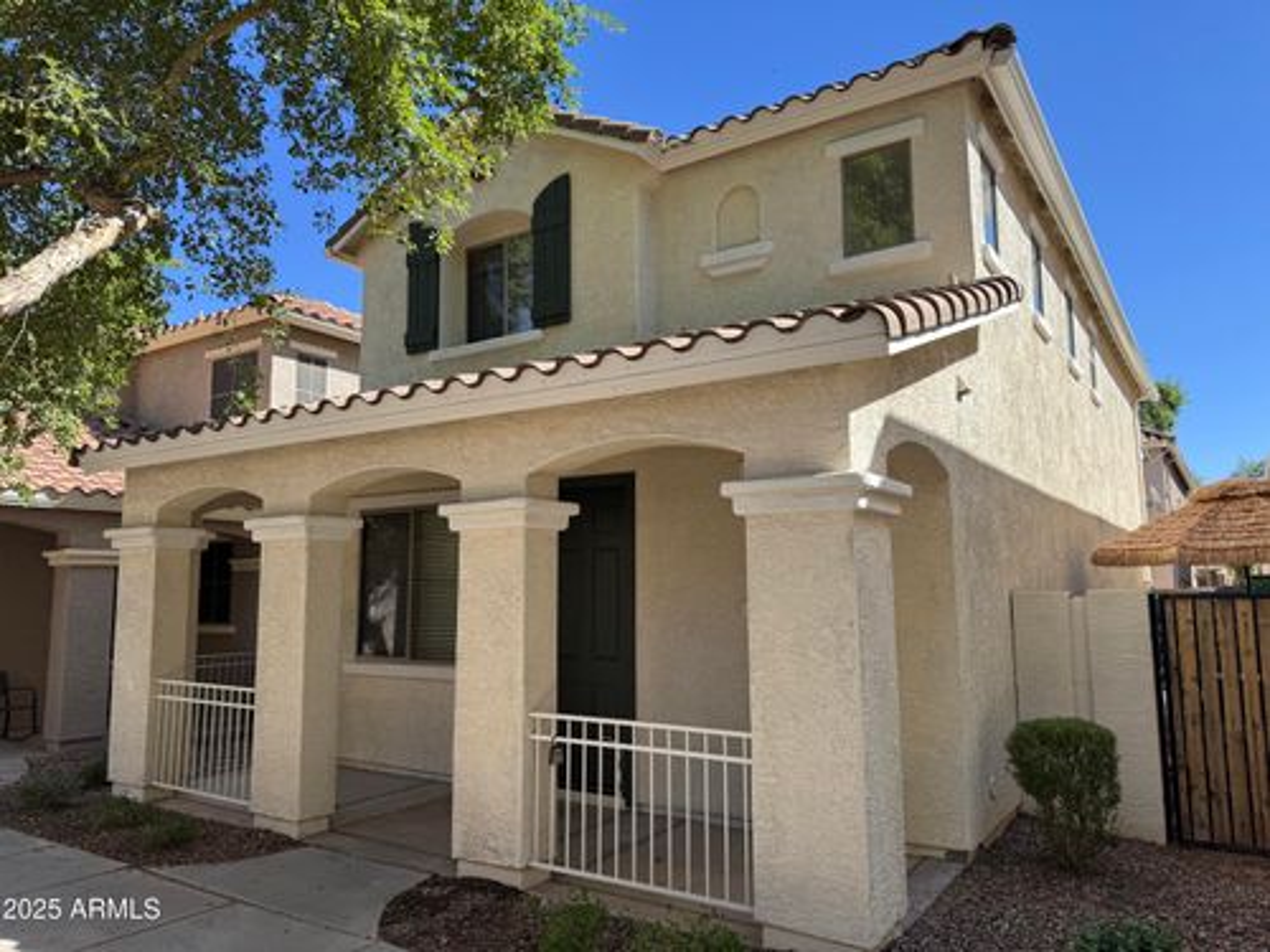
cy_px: 476
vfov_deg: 56.8
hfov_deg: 71.6
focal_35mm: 24
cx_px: 635
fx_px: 881
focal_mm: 6.76
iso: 80
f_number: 1.78
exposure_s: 1/1524
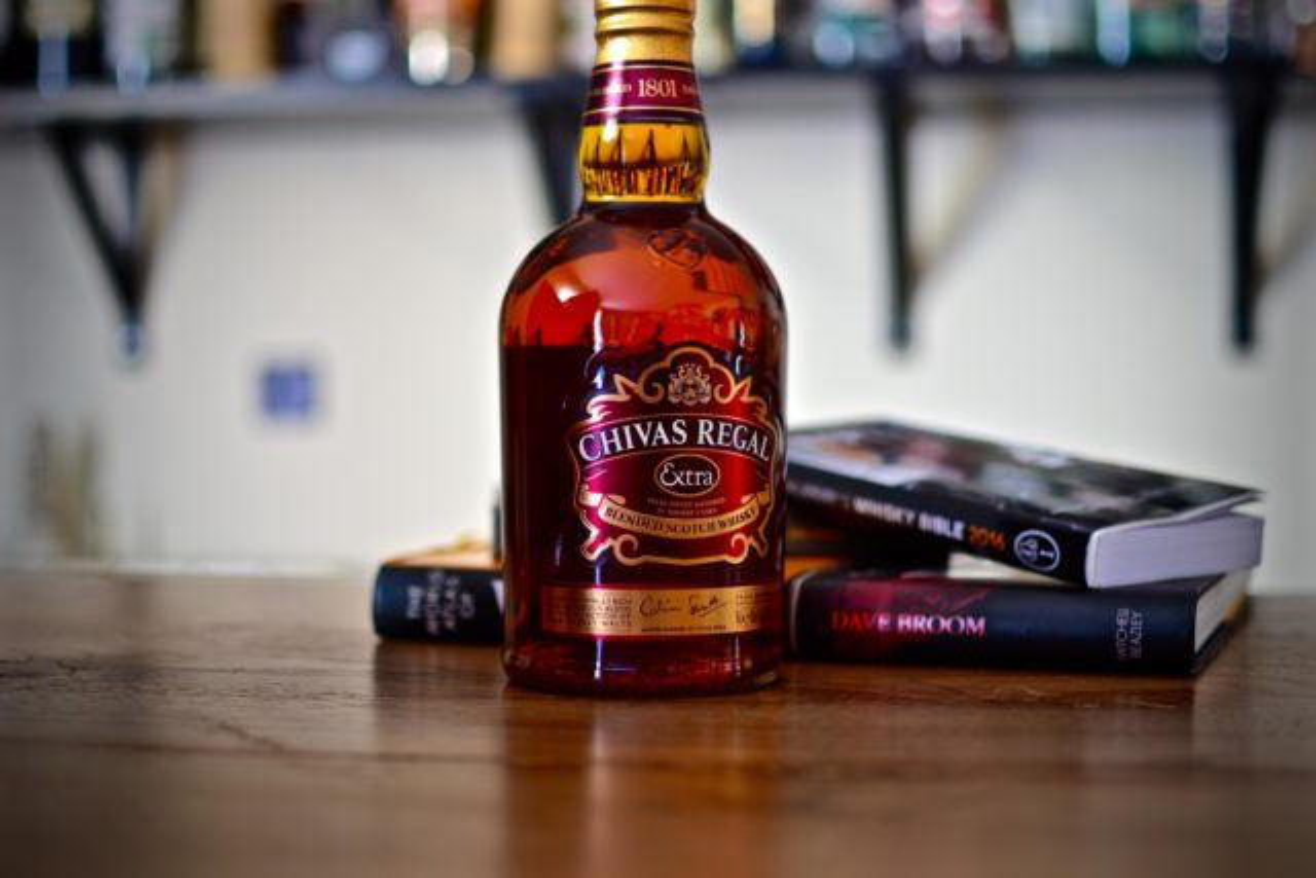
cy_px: 439
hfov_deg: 37.8
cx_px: 658
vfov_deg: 25.8
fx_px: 1919
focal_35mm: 52
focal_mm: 35
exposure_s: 1/6
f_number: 1.8
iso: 100
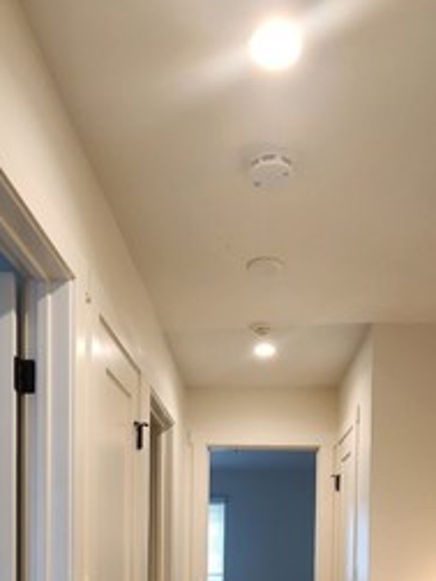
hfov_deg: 42.8
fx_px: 554
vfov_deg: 47.2
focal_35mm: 33
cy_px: 565
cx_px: 251
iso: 200
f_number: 2.2
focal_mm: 2.2
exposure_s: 1/60
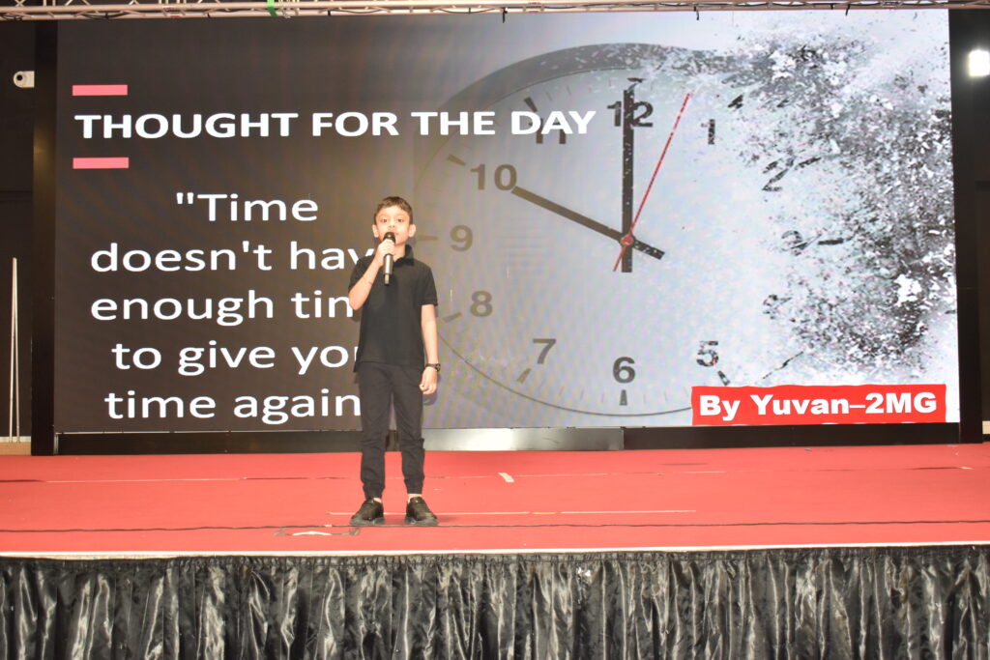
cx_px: 495
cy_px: 330
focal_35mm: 48
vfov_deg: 28.1
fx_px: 1320
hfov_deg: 41.1
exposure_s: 1/60
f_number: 5
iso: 800
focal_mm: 32
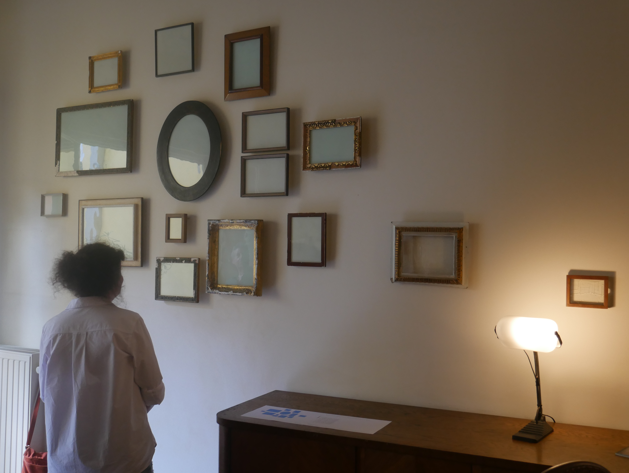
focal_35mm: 36
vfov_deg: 39.7
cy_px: 236
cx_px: 314
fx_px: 654
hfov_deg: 51.3
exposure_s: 1/60
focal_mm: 18
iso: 800
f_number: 4
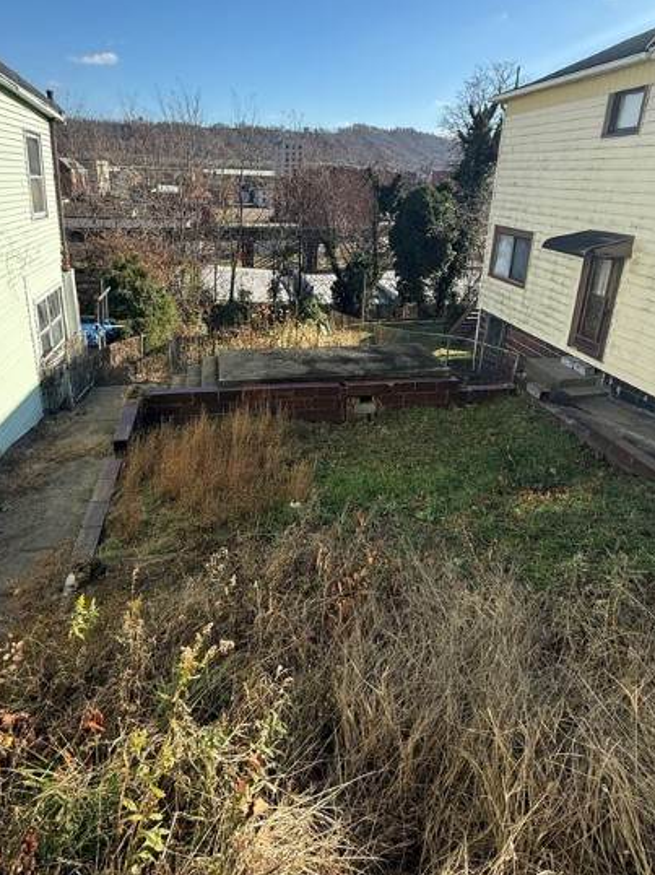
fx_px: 505
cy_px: 330
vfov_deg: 80.3
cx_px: 306
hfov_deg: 65.9
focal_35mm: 20
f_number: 2.2
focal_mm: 2.22
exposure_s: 1/955
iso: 64
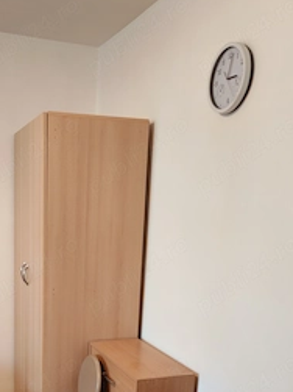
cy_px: 301
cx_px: 83
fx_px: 486
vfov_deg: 42.3
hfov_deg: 33.1
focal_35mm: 43
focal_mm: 5.52
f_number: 1.95
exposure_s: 1/25
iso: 500
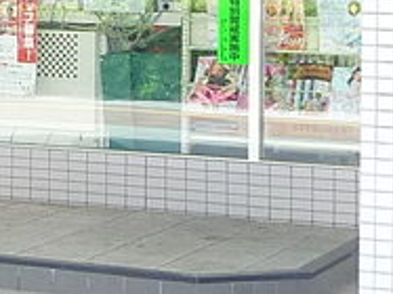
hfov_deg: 11.7
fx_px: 1861
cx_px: -141
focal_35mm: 164
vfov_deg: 8.9
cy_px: -69
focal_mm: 4.4
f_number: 3.3
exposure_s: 1/100
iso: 160
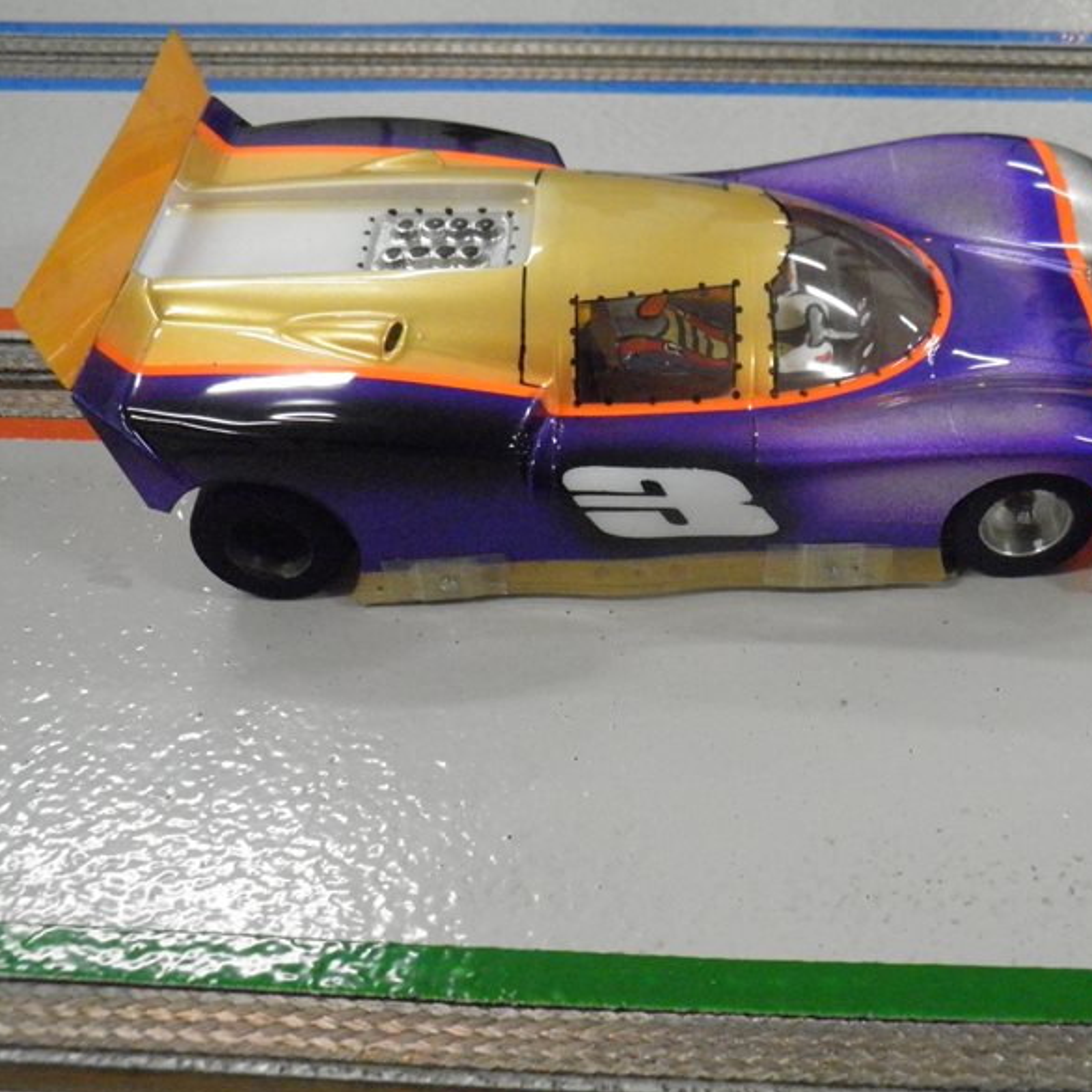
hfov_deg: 40.4
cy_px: 544
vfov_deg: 40.9
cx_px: 729
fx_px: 1463
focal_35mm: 41
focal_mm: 6.1
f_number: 3.5
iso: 800
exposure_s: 1/80
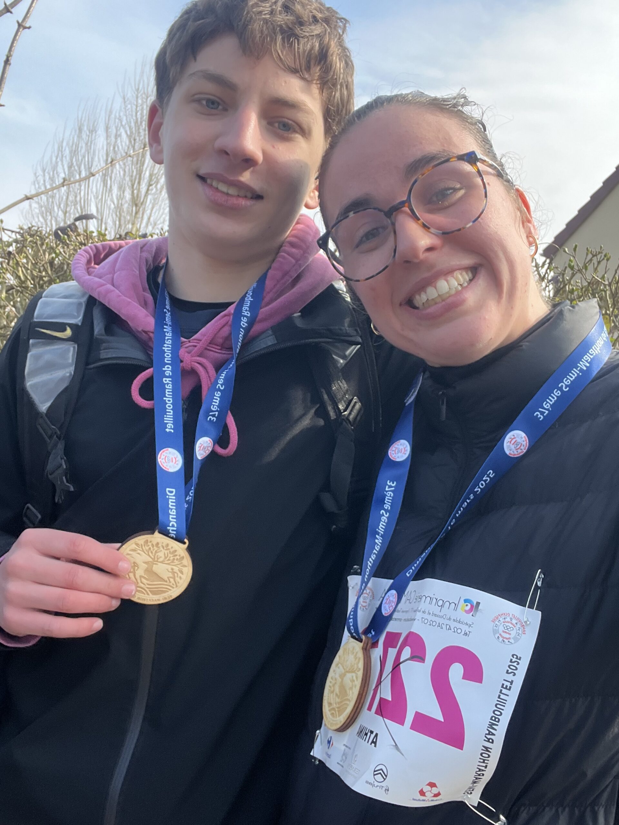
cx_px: 310
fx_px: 715
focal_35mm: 30
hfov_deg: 46.8
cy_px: 412
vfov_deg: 60.0
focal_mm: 2.71
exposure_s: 1/389
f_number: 2.2
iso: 32
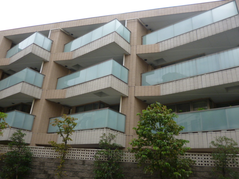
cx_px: 120
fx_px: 193
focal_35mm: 28
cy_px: 90
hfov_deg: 63.4
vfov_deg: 49.7
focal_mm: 5
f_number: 3.1
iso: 100
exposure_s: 1/400
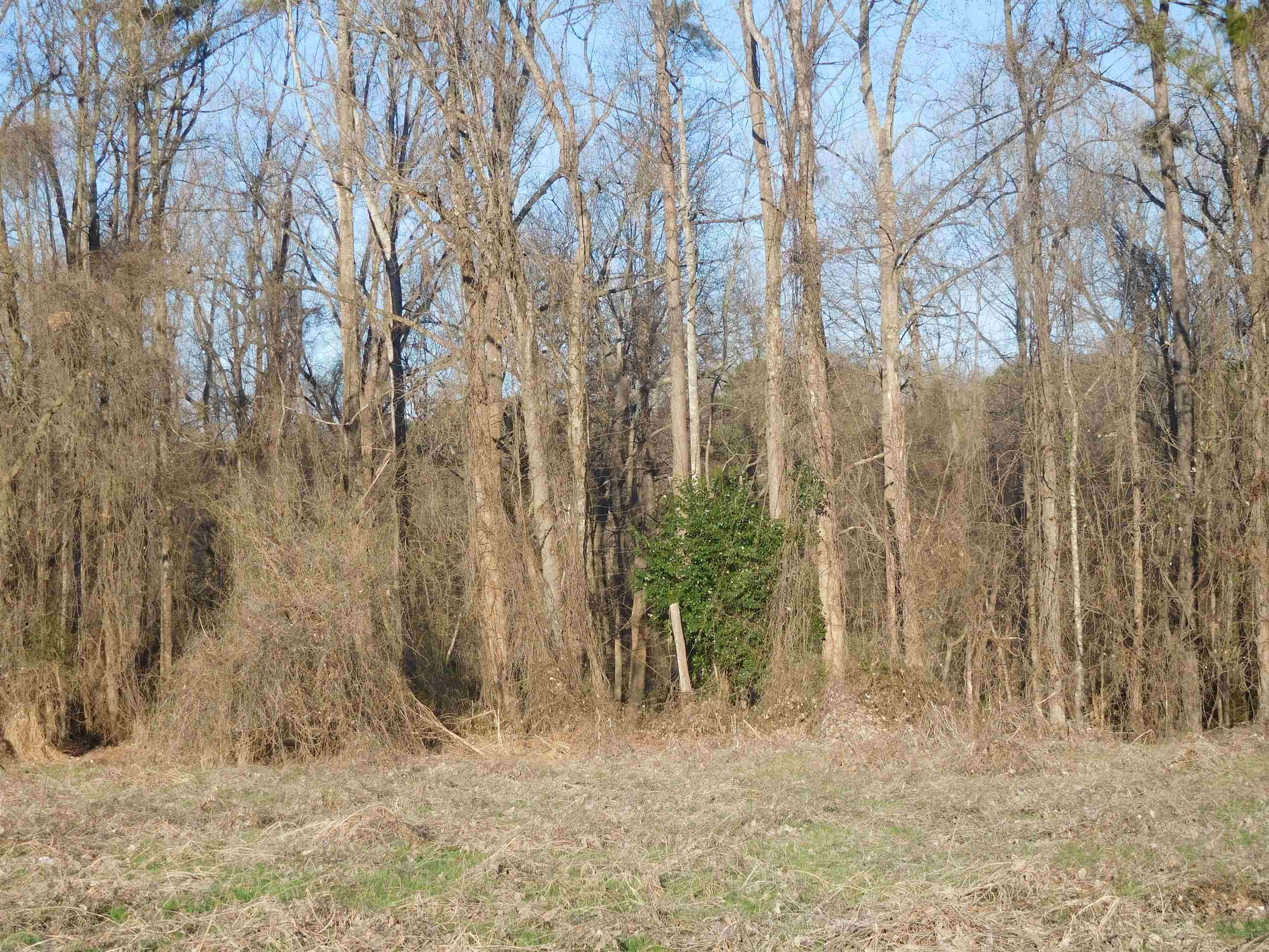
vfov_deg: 23.7
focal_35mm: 62
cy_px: 476
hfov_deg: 31.2
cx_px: 634
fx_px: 2273
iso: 125
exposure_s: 1/400
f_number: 4.4
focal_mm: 11.1
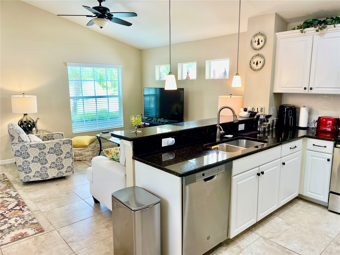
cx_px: 170
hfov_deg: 67.3
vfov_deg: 53.1
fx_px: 255
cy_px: 128
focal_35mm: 26
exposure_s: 1/120
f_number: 1.6
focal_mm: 4.2
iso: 125
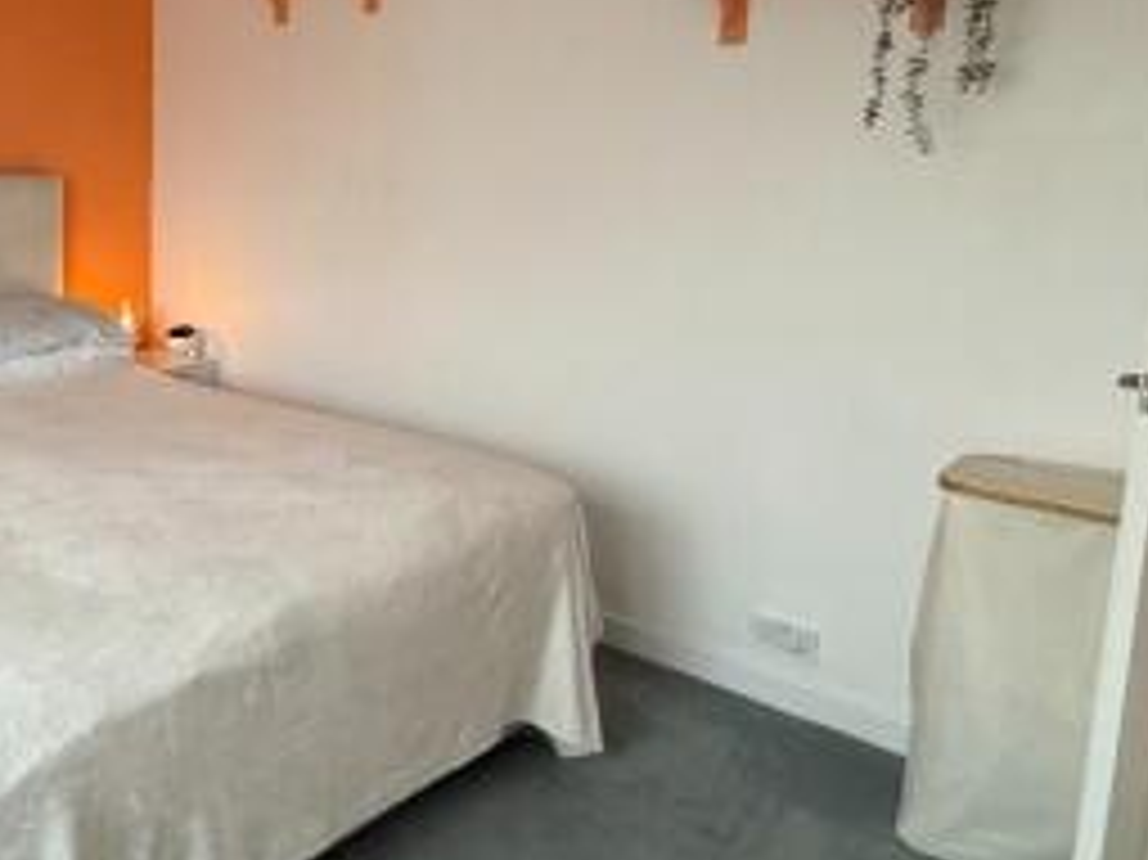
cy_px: 299
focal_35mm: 32
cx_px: 115
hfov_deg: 50.4
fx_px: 1061
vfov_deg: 43.6
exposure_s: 1/100
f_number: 2.2
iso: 125
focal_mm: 2.22
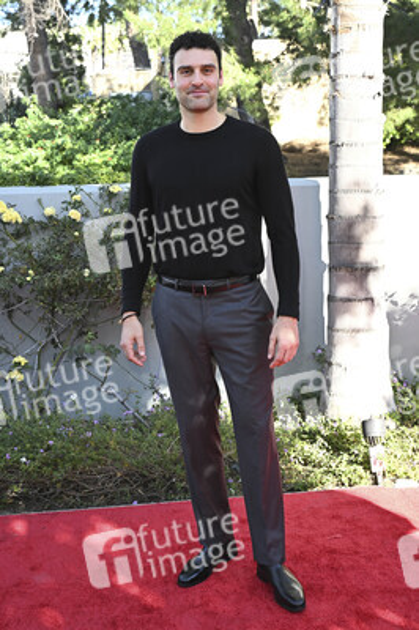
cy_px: 315
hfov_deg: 35.0
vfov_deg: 50.7
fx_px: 665
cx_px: 210
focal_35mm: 38
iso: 640
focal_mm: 38
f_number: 5.6
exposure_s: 1/320
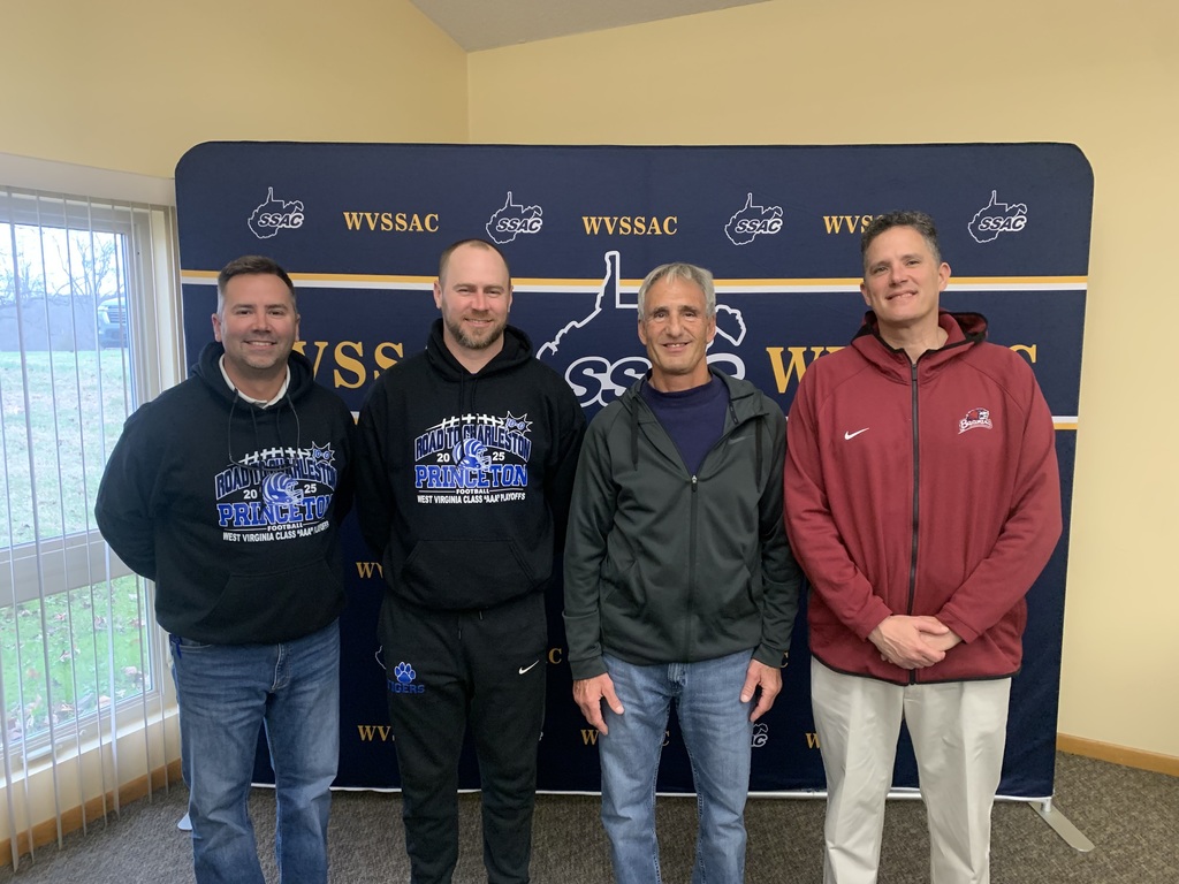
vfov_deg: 53.1
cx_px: 590
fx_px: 886
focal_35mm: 26
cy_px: 442
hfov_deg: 67.3
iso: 400
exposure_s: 1/60
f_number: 1.8
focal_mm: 4.25
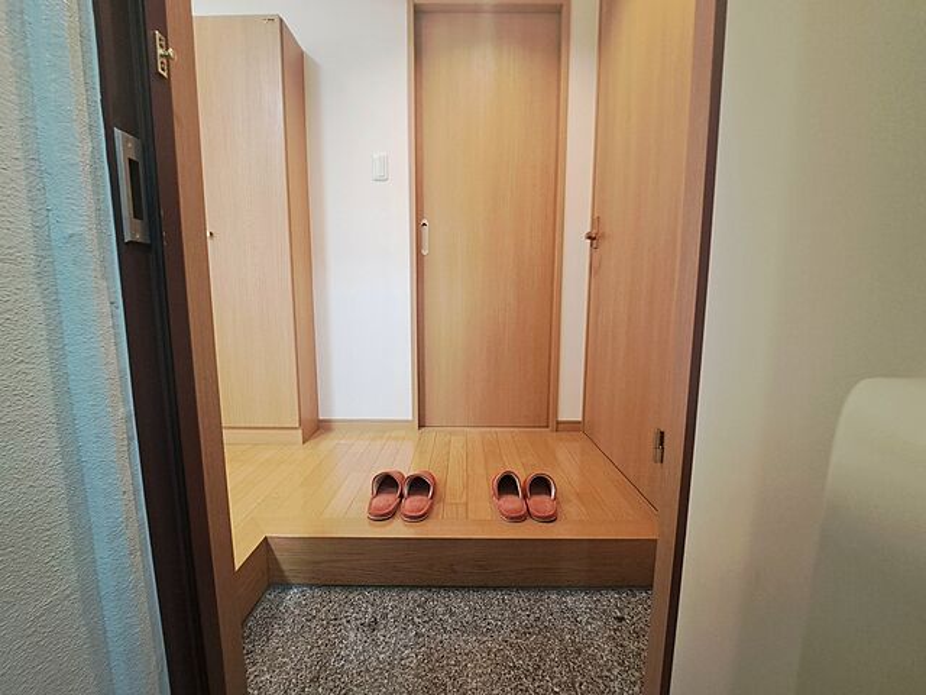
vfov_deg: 89.9
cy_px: 348
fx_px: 348
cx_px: 463
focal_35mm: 13
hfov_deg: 106.2
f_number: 2.2
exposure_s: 1/24
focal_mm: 1.74
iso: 200
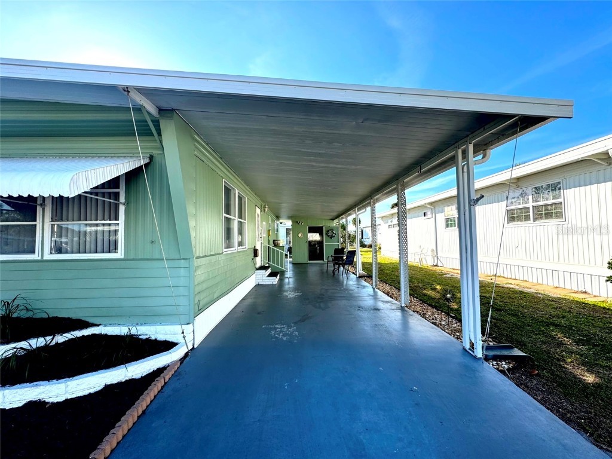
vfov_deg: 85.7
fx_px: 248
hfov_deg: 102.1
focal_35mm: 14
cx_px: 306
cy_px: 230
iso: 50
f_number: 2.2
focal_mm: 2.22
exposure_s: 1/631
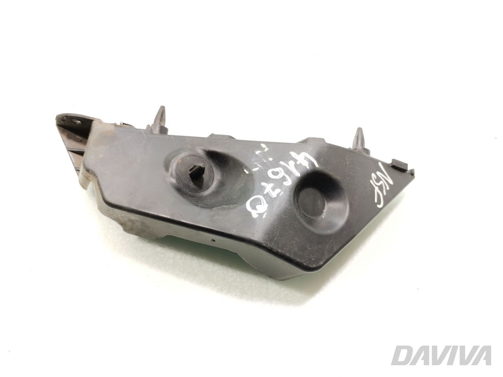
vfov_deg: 53.1
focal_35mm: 26
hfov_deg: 67.3
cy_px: 188
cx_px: 252
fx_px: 378
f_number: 1.8
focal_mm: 4.75
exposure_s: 1/50
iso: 50
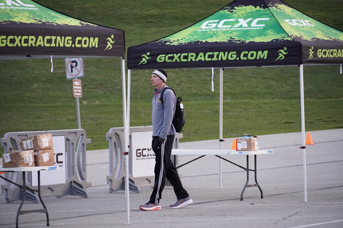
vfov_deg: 6.8
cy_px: 114
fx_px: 1928
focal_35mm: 202
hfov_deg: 10.2
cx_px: 172
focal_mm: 135
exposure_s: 1/800
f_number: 5.6
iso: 5000
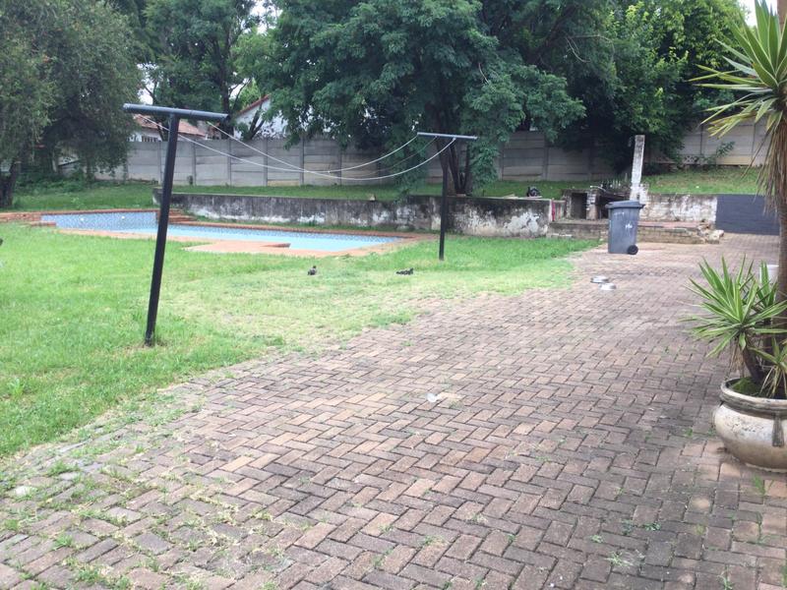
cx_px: 394
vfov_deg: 45.4
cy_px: 295
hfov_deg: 58.4
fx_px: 705
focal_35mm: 31
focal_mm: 3.3
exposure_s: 1/230
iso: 25
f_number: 2.4
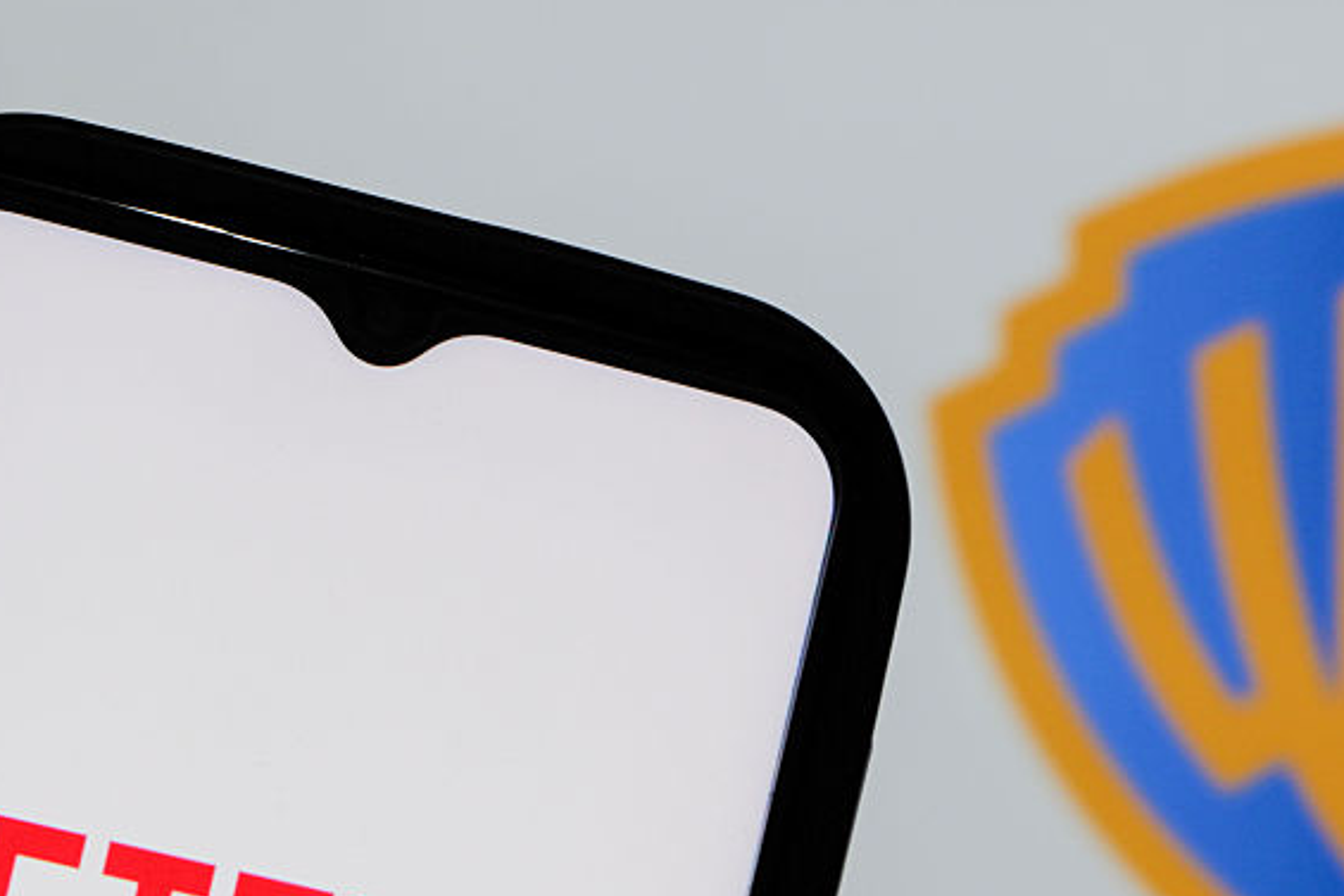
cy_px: 781
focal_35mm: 136
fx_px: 5078
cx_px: 842
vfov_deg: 10.0
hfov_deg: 15.1
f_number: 5.6
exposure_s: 1/100
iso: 800
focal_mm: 50
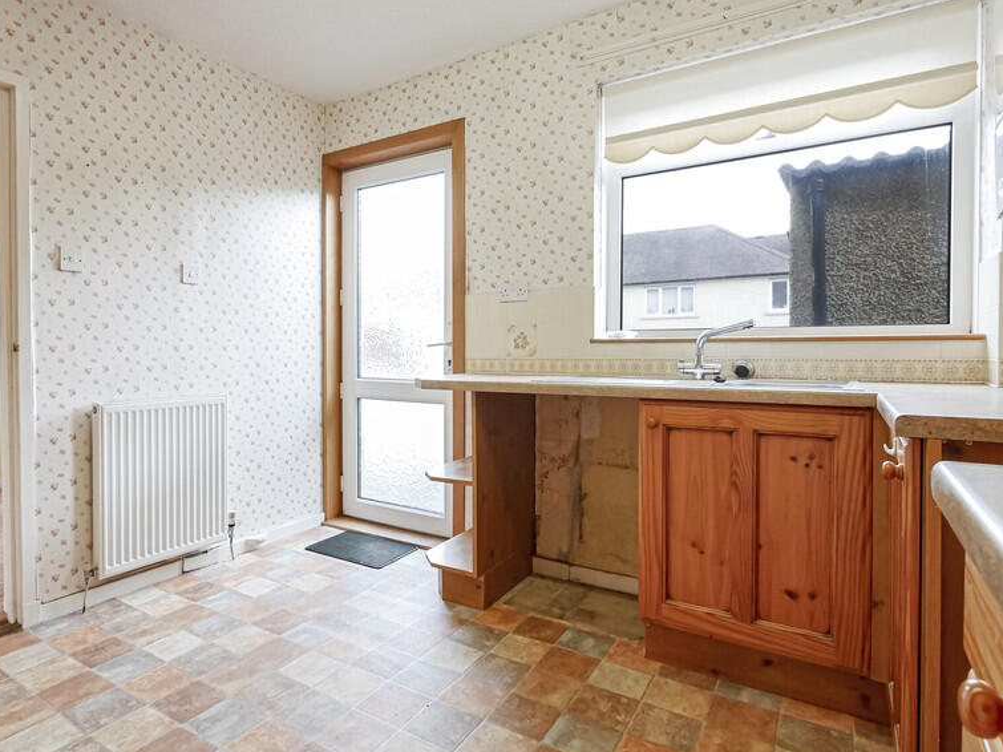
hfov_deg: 83.8
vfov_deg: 68.6
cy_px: 359
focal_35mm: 19
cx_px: 410
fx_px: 550
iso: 500
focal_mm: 7
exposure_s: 1/60
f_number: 4
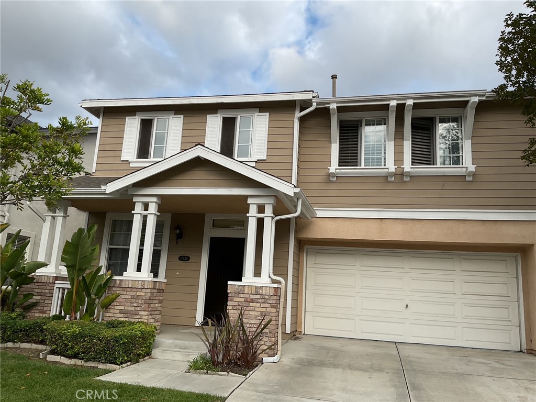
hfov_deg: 61.7
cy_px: 201
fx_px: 449
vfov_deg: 48.2
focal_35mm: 29
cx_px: 268
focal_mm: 3
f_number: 1.8
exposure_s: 1/1250
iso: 16
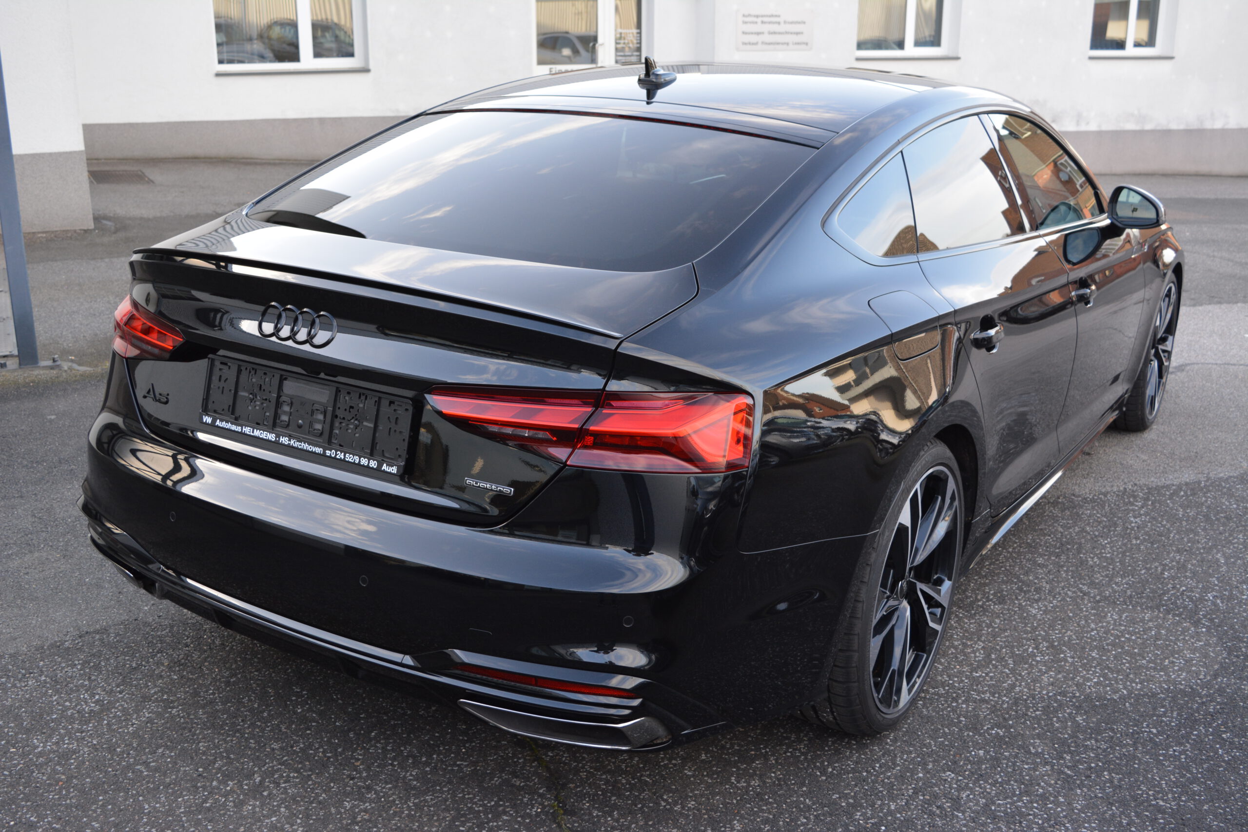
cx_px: 624
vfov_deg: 35.5
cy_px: 416
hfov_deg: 51.3
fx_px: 1300
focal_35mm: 38
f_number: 5.6
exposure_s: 1/125
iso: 400
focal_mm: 25
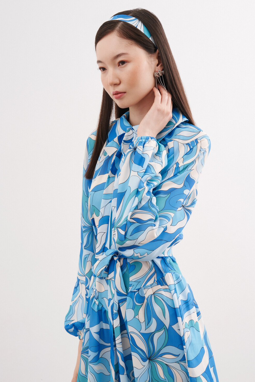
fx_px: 744
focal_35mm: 70
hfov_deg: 19.5
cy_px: 200
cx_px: 122
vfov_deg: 28.8
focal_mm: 57
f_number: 11
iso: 400
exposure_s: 1/160
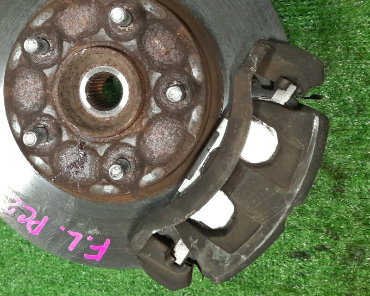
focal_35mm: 44
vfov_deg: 33.5
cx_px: 103
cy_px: 77
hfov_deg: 41.1
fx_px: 482
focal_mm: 4.6
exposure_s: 1/33
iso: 276
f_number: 2
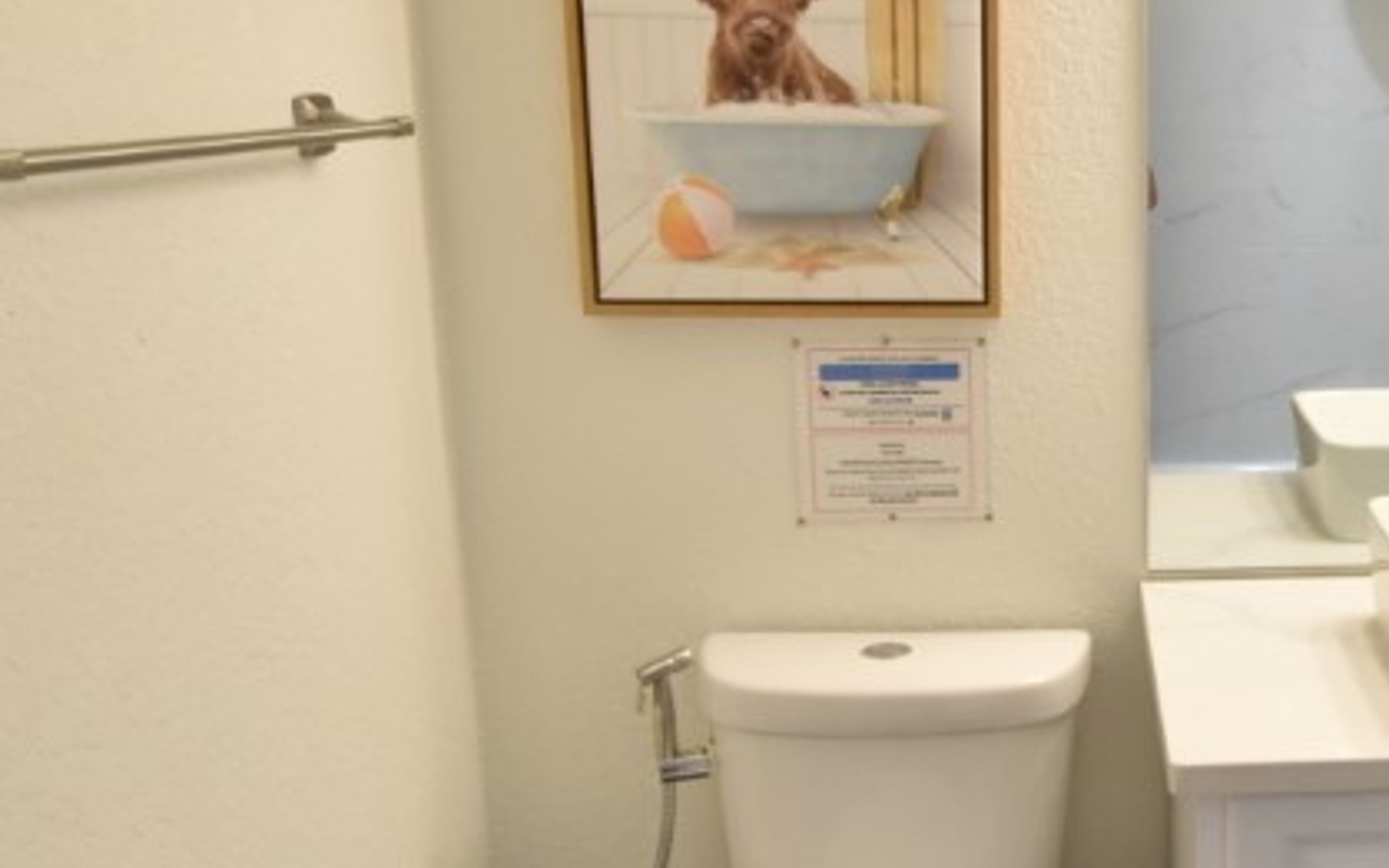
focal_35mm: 42
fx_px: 1590
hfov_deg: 43.6
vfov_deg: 30.5
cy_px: 417
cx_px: 1220
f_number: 3.5
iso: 800
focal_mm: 10
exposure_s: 1/180
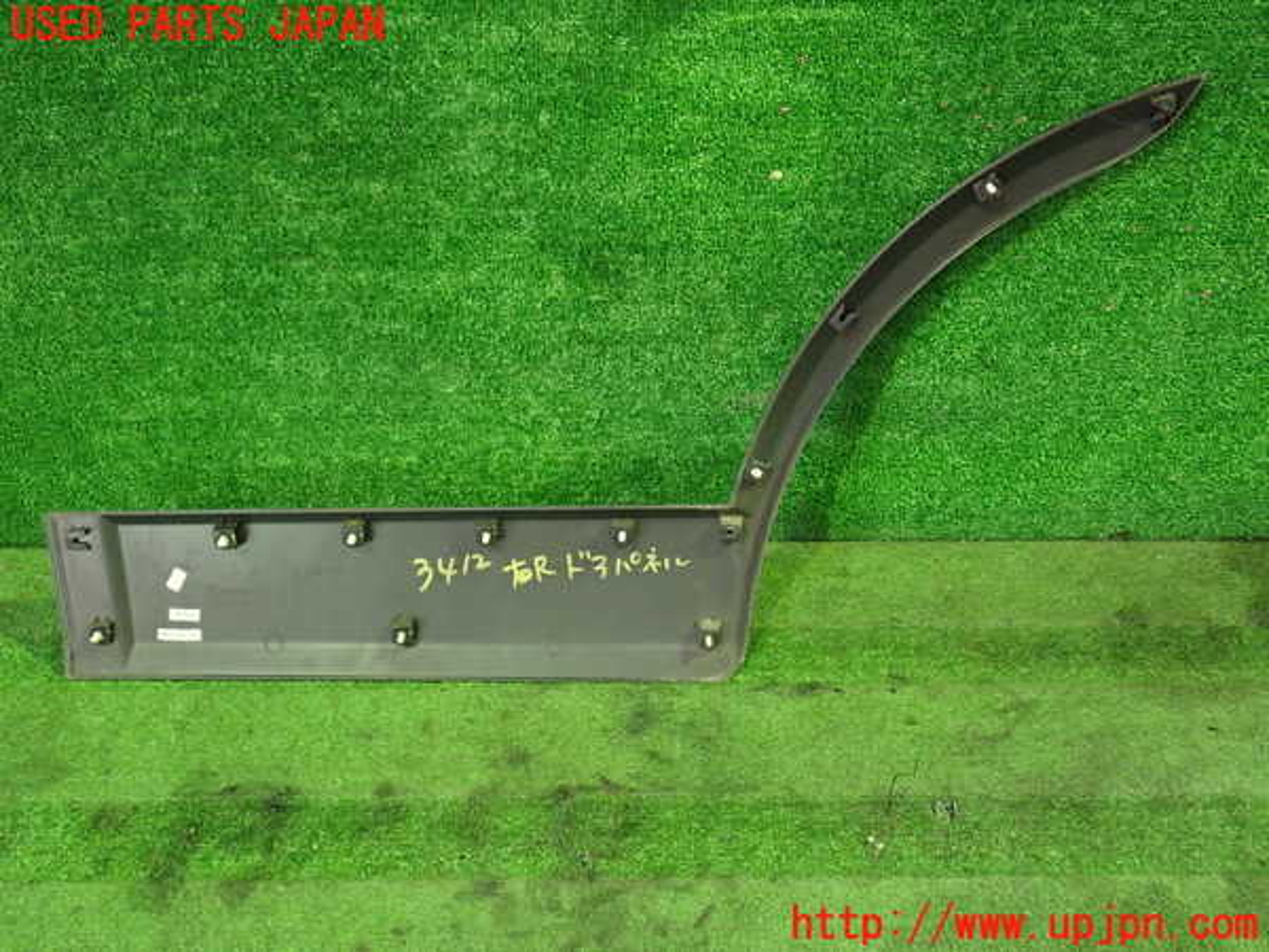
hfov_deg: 60.0
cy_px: 476
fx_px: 1100
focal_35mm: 30
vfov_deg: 46.8
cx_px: 634
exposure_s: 1/30
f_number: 2.3
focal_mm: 5.4
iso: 800
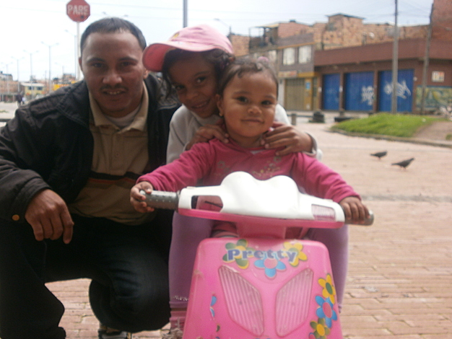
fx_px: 614
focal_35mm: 47
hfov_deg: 40.4
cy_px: 172
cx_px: 230
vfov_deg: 30.9
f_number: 3.8
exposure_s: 1/200
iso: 100
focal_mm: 8.1
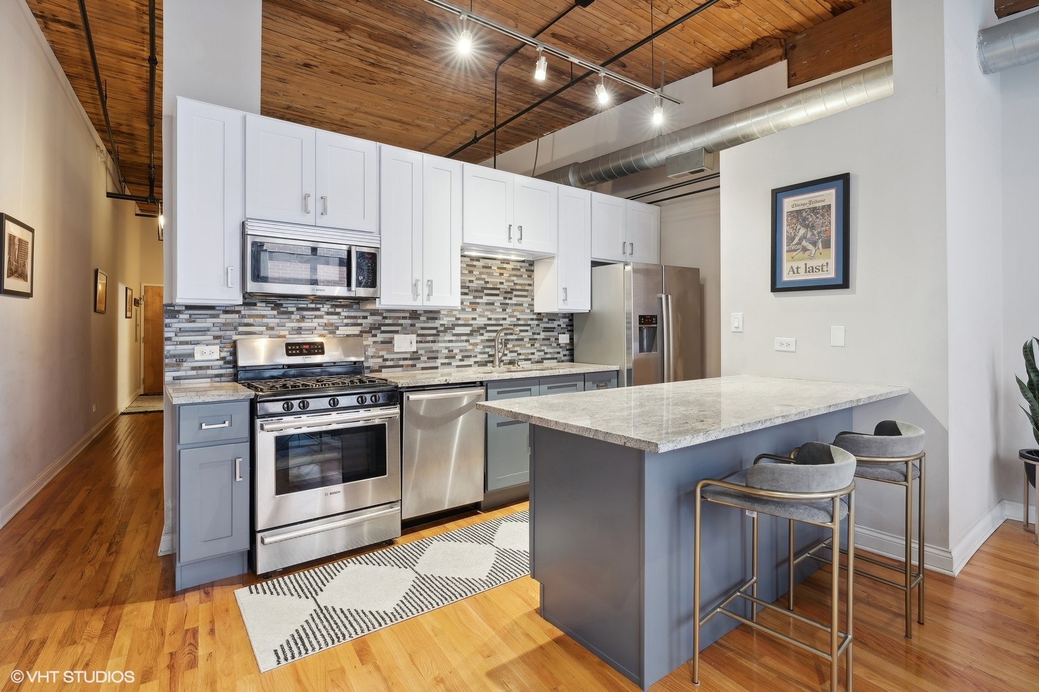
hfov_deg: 93.3
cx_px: 520
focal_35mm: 17
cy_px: 346
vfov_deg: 70.4
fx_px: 491
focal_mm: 17
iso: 320
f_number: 7.1
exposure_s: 1/3.33
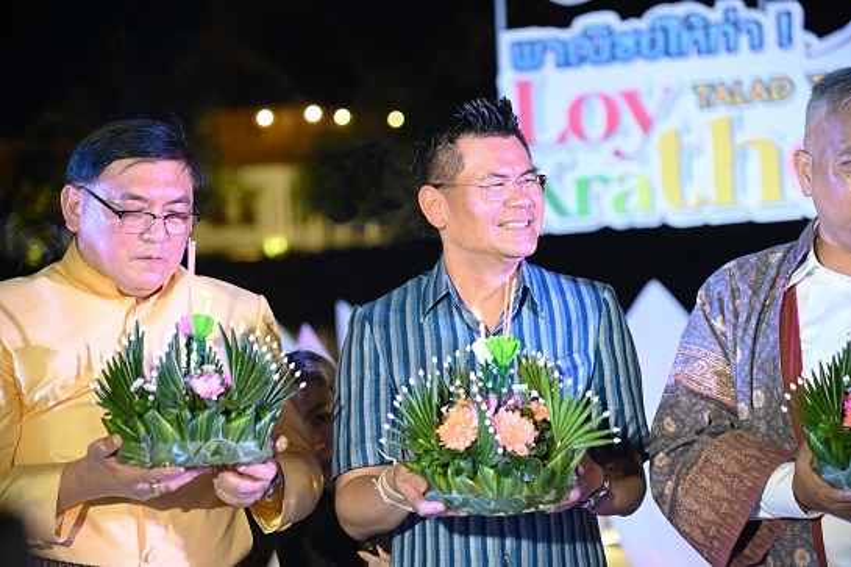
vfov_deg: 11.4
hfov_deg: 17.1
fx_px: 2836
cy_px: 284
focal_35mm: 120
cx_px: 426
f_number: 4
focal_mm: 120
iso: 11400
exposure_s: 1/400
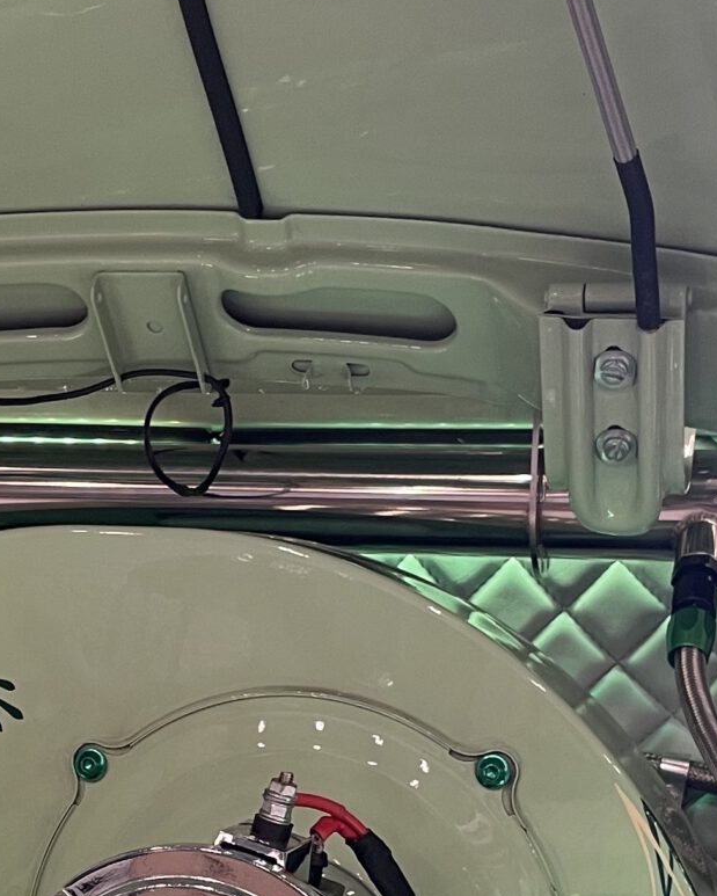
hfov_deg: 18.2
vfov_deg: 22.1
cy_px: 836
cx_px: 211
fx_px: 2227
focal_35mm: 84
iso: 100
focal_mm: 4.2
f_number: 1.6
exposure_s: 1/50
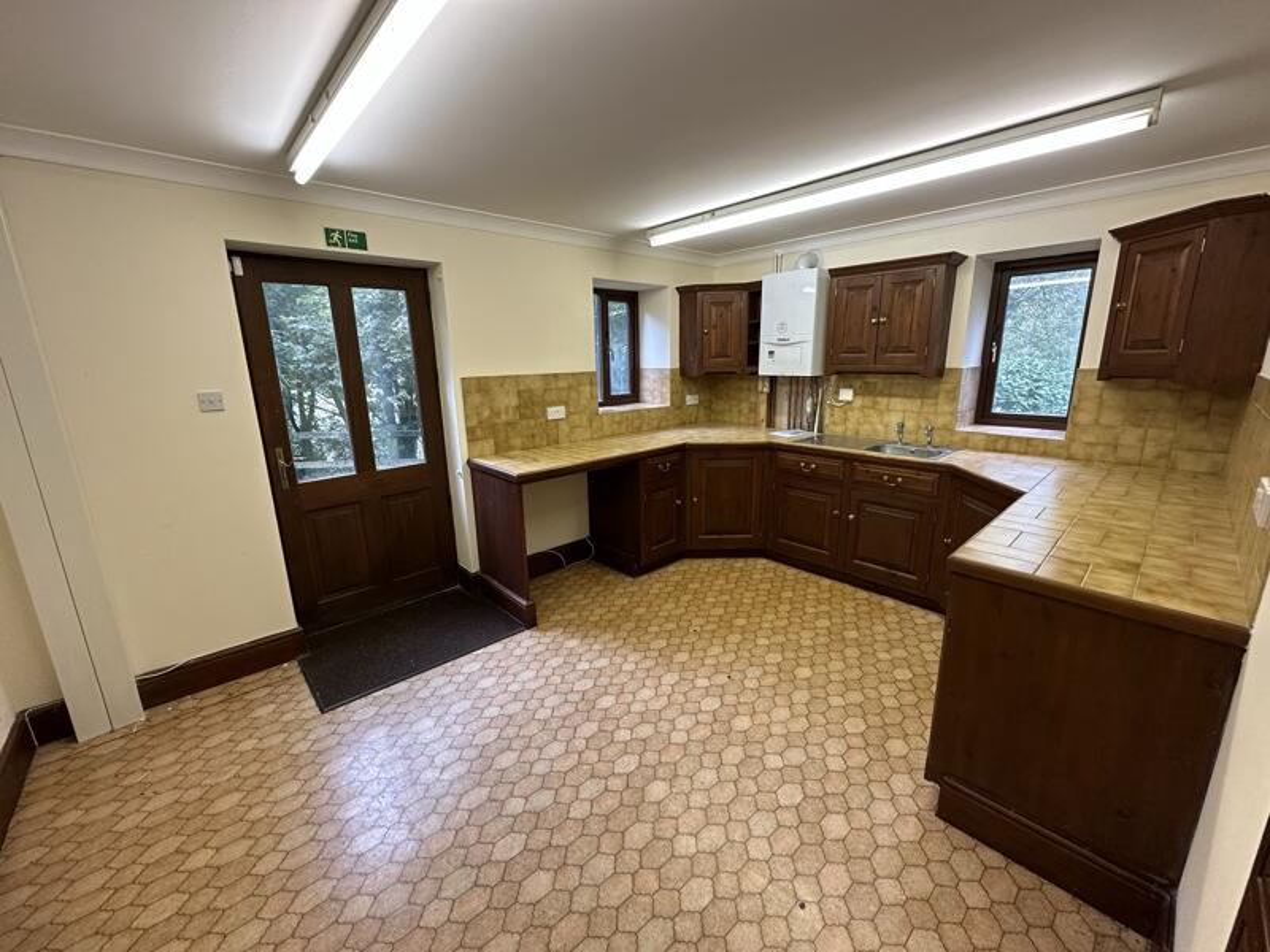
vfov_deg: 85.7
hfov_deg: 102.1
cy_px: 476
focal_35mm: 14
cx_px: 635
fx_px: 514
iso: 160
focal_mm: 2.22
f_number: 2.2
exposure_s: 1/100
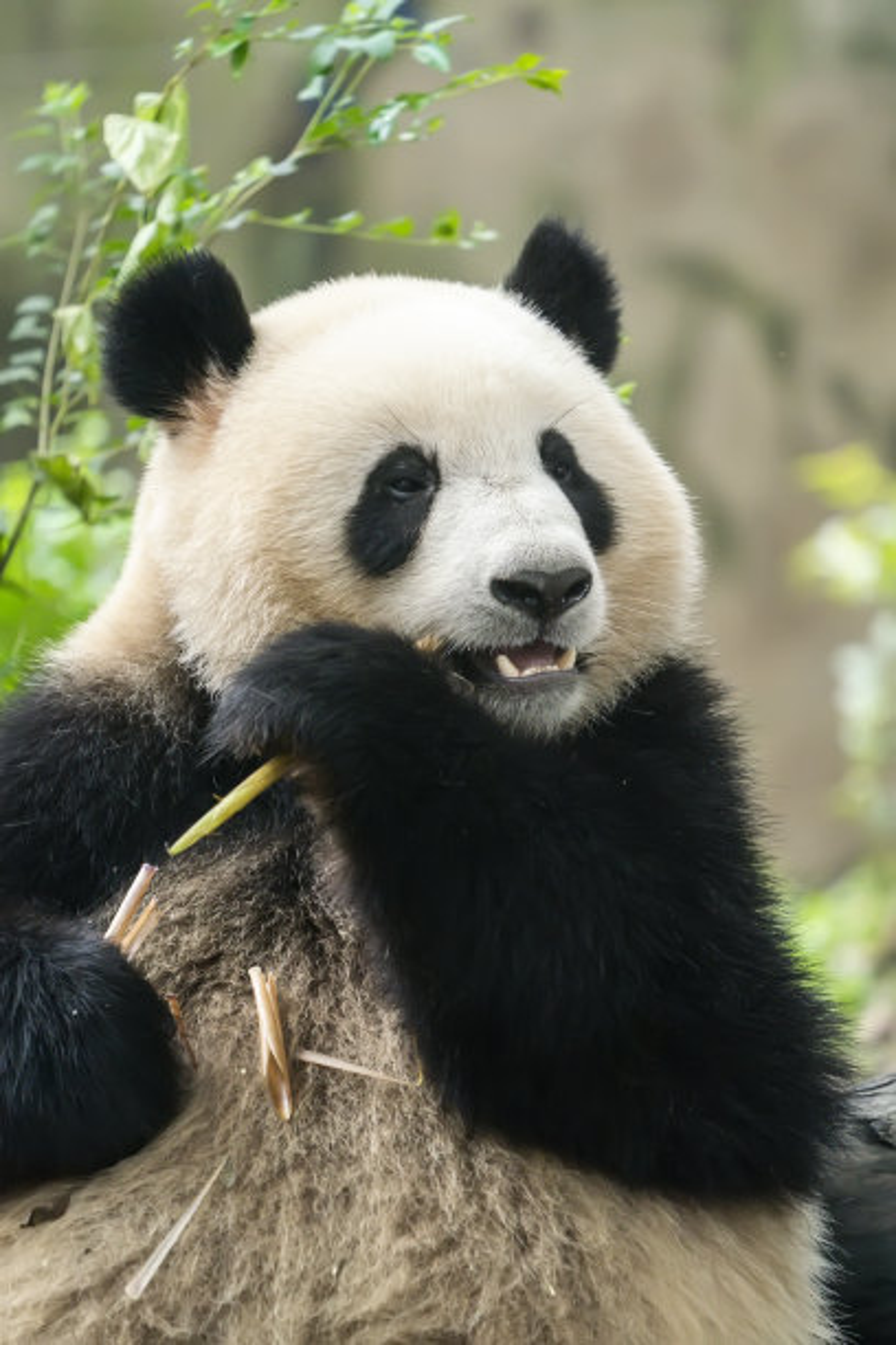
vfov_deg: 5.4
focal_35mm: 385
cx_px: 448
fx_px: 14372
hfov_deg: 3.6
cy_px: 672
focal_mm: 385
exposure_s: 1/200
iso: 5000
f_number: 5.6
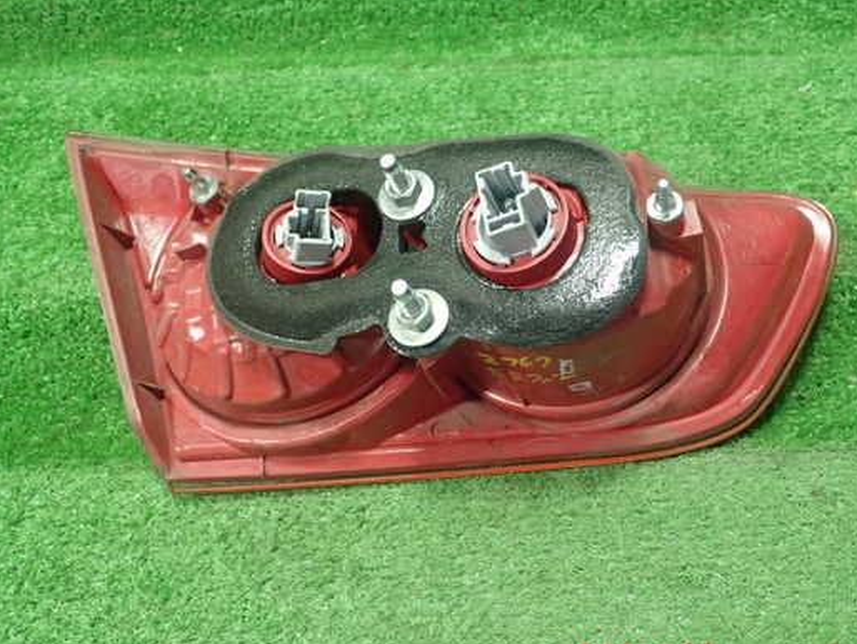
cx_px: 459
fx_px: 867
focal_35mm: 35
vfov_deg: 40.7
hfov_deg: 52.6
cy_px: 307
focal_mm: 5.5
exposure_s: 1/125
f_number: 2.3
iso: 500
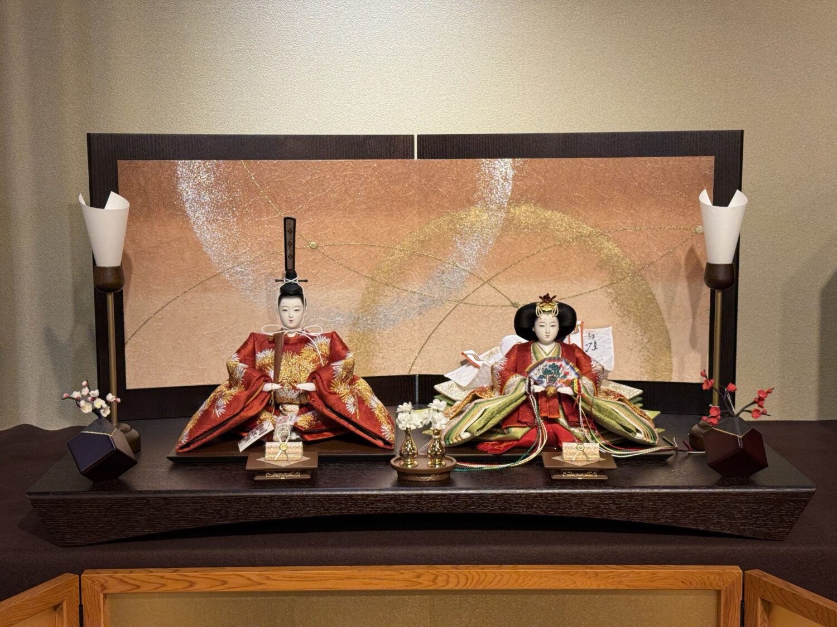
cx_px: 418
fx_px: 1161
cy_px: 314
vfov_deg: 30.3
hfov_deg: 39.7
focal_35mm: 48
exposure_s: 1/120
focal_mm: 6.76
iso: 64
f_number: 1.78
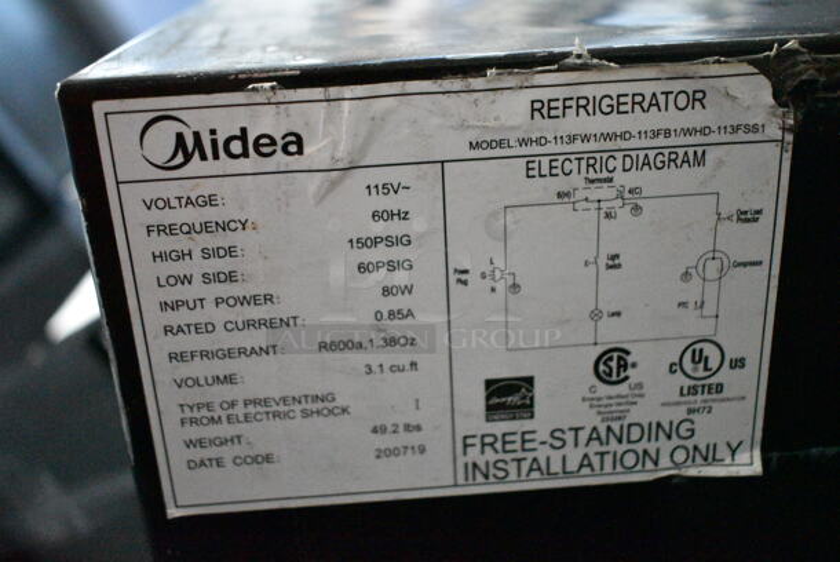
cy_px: 281
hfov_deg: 49.5
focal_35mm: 39
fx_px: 911
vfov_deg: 34.3
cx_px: 420
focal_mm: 26
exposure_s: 1/640
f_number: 4
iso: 14400
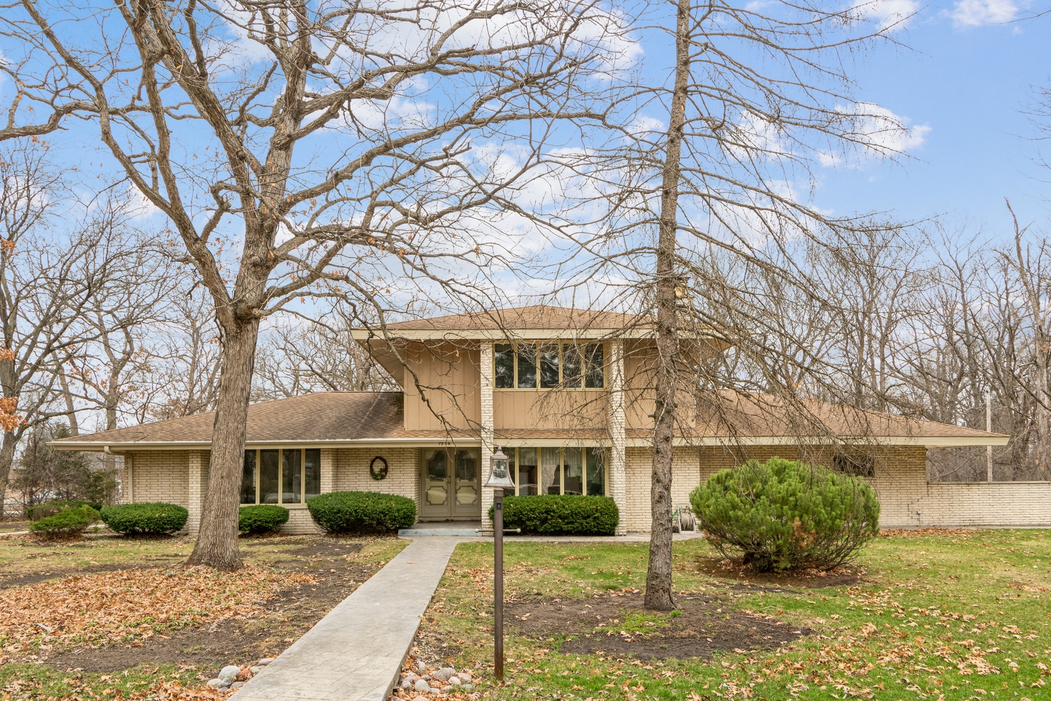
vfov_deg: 51.3
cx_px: 517
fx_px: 730
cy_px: 343
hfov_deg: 71.5
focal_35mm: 25
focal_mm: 16
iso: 200
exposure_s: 1/125
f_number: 9
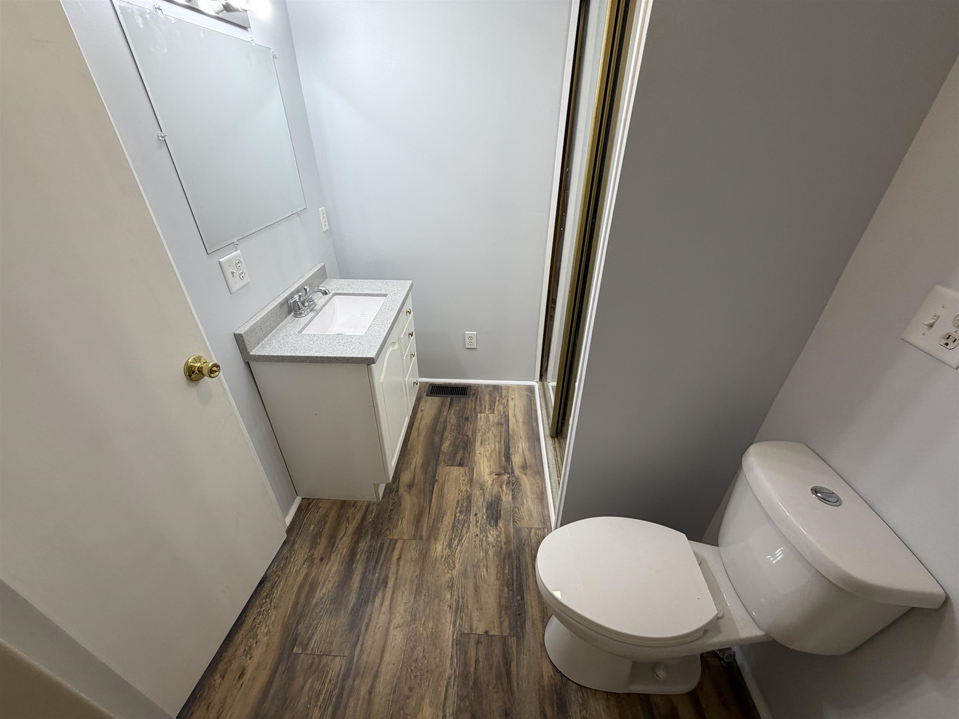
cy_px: 360
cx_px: 480
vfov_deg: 85.7
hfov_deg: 102.1
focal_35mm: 14
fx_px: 388
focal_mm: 2.22
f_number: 2.2
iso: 80
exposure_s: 1/120
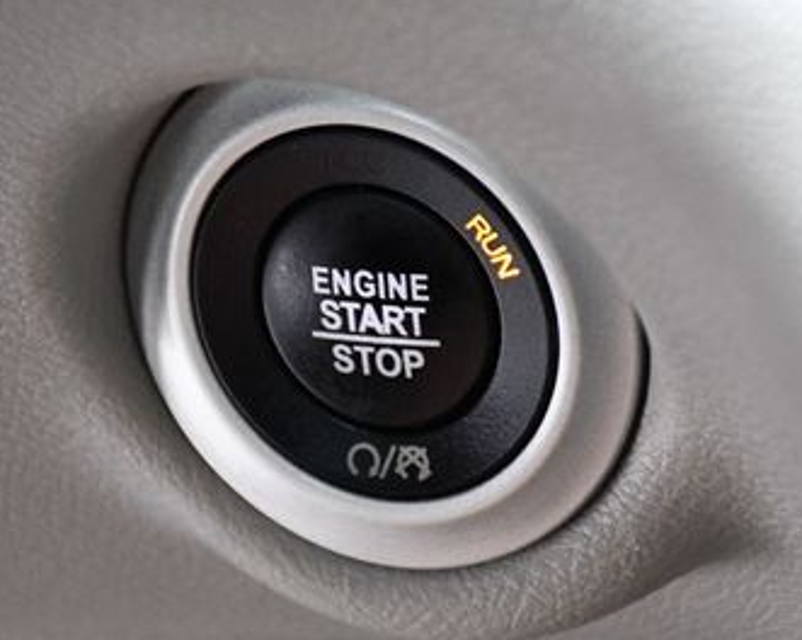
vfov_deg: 4.9
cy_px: 310
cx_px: 390
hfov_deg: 6.1
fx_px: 7492
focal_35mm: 316
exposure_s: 1/30
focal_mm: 116
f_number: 5.6
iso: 2500
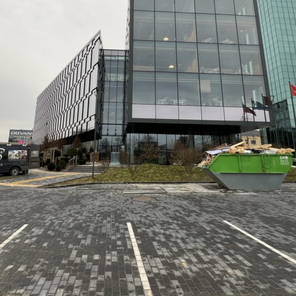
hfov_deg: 69.3
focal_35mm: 22
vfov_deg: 67.9
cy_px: 102
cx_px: 129
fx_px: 213
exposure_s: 1/99
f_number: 1.8
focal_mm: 1.57
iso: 32
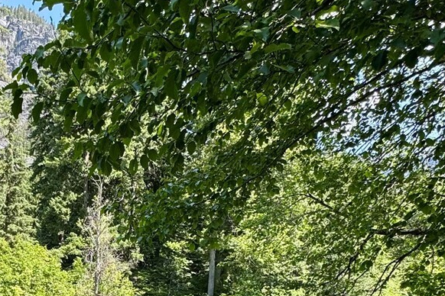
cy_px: 320
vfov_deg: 30.2
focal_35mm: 40
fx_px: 494
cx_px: 52
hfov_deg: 44.5
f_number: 2.2
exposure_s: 1/291
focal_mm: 2.22
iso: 40
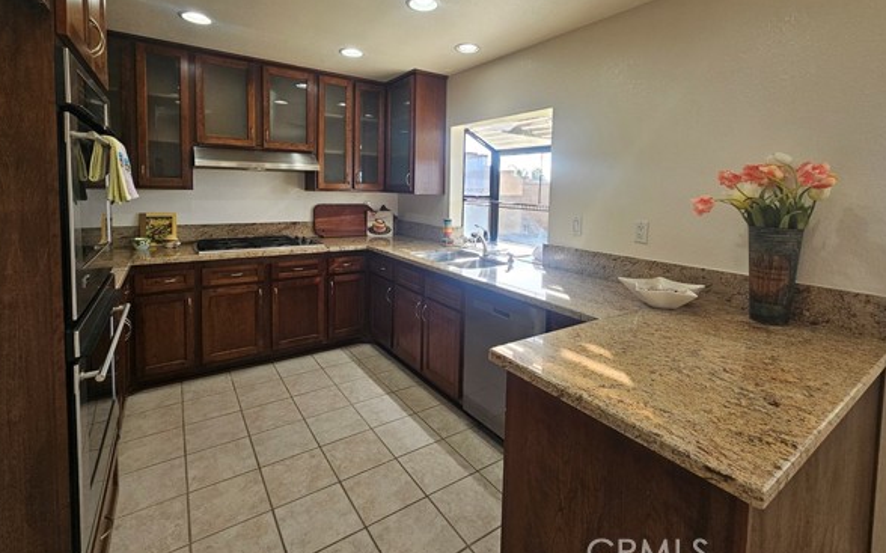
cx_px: 435
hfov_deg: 101.5
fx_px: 362
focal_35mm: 15
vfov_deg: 73.7
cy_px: 212
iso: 64
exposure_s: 1/120
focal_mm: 2.2
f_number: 2.2
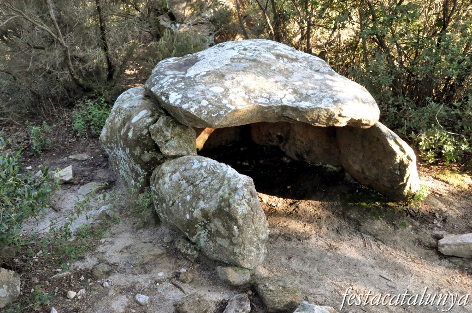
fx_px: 354
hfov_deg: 67.4
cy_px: 156
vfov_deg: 47.8
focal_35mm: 27
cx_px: 236
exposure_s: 1/250
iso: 3200
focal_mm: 18
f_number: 8
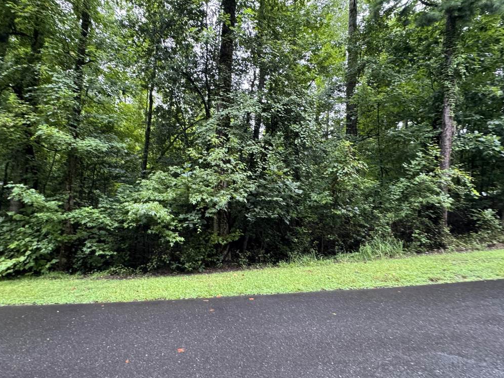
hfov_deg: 87.6
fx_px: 262
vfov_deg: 71.5
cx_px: 231
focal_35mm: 18
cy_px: 177
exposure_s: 1/60
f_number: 2.2
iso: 320
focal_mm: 2.22
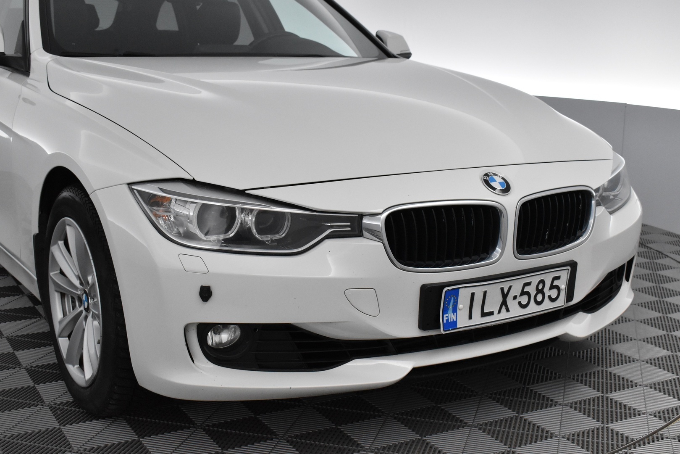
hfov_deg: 41.1
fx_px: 907
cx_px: 340
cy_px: 227
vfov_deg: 28.1
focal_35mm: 48
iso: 3200
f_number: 7.1
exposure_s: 1/200
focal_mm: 32
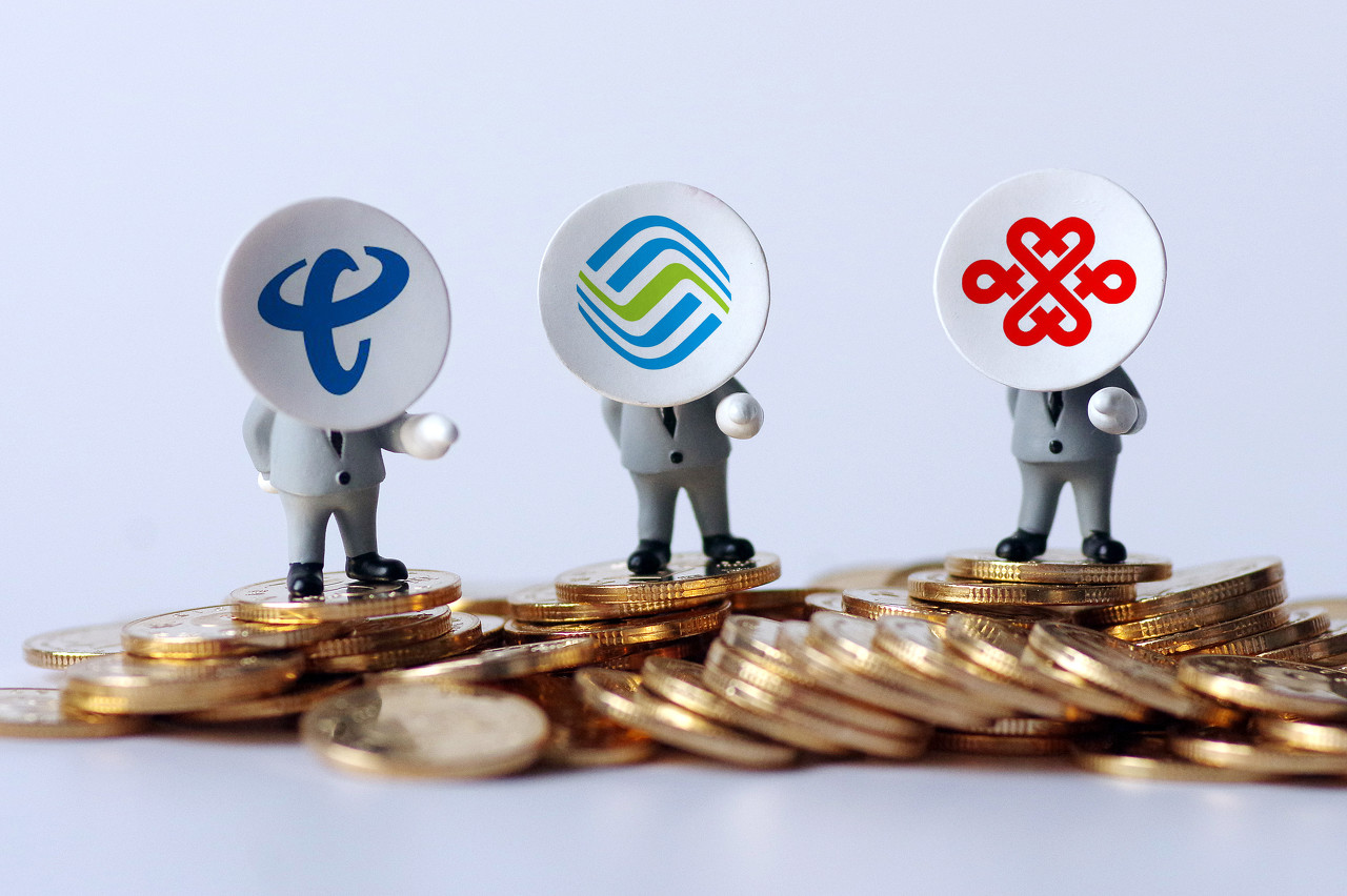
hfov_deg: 13.7
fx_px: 5609
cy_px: 448
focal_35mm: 150
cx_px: 674
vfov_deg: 9.1
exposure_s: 1/160
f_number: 4.5
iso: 1600
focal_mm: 100
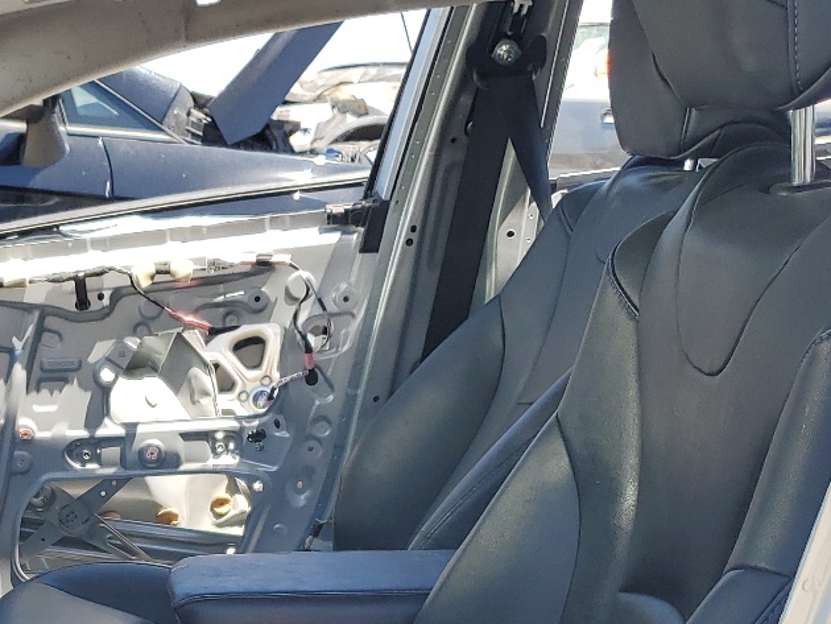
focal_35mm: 66
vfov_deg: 21.3
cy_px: 654
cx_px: 21
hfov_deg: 27.8
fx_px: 1585
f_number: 1.5
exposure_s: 1/769
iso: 50
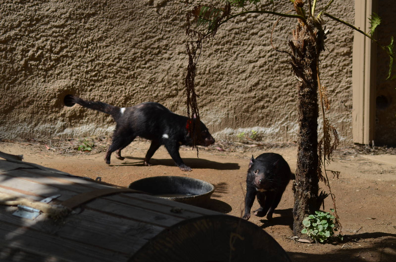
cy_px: 131
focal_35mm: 188
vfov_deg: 7.3
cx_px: 198
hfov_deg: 11.0
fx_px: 2058
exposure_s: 1/1600
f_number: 5.6
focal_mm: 125
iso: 400
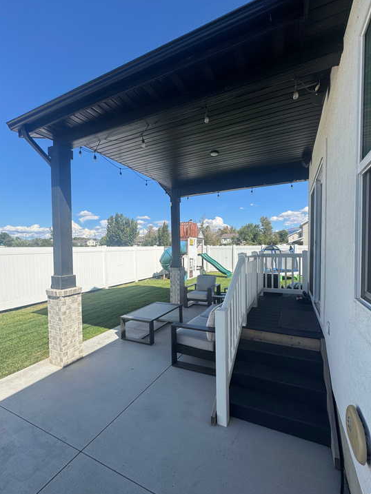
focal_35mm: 15
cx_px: 194
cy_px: 256
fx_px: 214
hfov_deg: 81.7
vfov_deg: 98.1
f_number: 2.2
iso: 50
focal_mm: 2.22
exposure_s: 1/1748
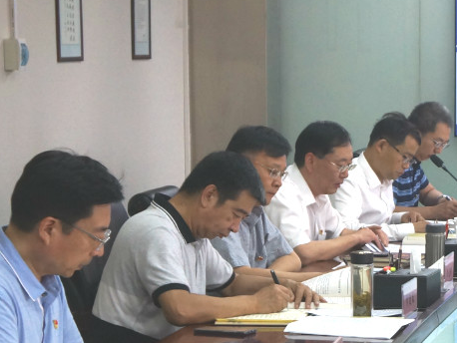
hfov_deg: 12.6
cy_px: 293
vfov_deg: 9.8
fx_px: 1995
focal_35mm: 151
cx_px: 621
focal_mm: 30
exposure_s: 1/60
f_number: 4
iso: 400
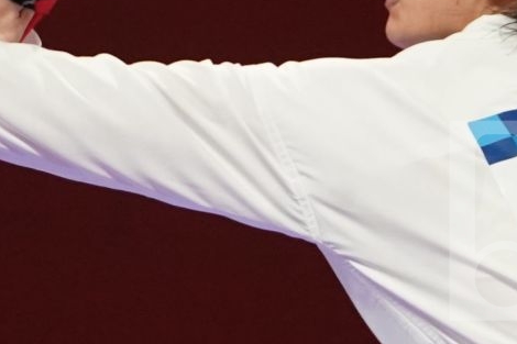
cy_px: 221
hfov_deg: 1.6
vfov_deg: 1.0
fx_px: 18963
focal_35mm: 1321
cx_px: 179
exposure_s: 1/1000
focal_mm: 230
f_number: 4
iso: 4000
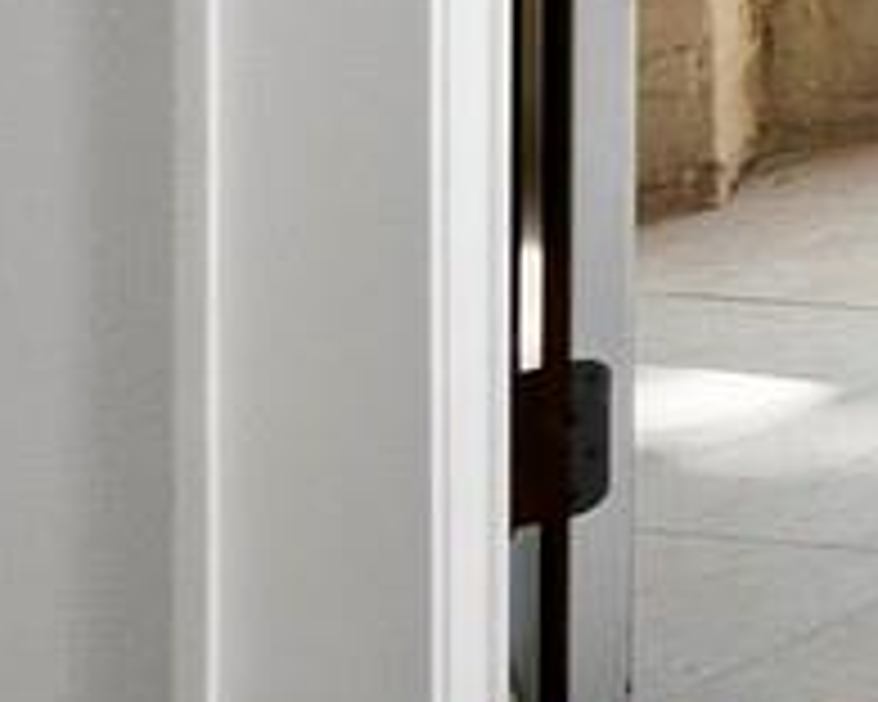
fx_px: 2910
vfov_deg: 11.8
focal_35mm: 112
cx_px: 3544
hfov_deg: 8.1
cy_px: -855
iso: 320
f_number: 11
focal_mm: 7
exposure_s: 1/25
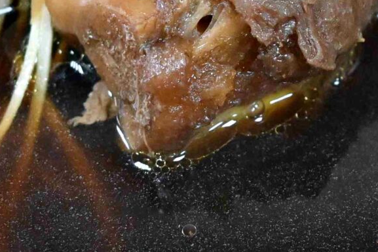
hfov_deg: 6.2
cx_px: 339
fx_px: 3494
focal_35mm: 333
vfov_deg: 4.1
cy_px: -74
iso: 1400
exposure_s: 1/200
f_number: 3.2
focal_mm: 50
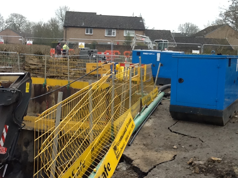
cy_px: 89
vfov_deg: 32.9
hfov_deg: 42.9
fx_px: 303
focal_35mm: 44
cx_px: 119
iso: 40
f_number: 2.4
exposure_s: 1/148
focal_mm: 2.03
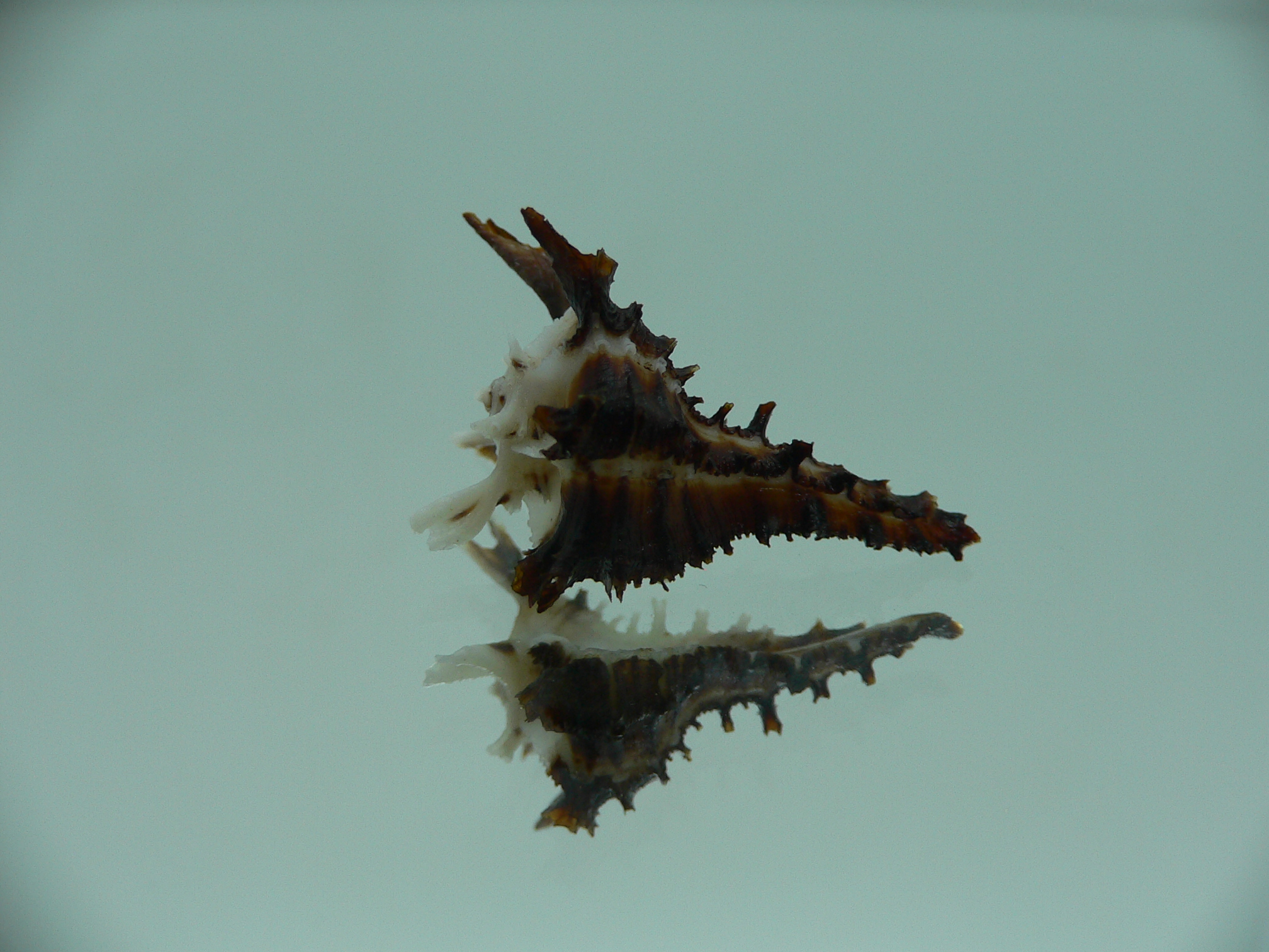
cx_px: 634
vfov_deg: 40.7
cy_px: 476
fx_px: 1283
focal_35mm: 35
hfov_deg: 52.6
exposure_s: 1/80
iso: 80
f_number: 2.8
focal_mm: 4.6
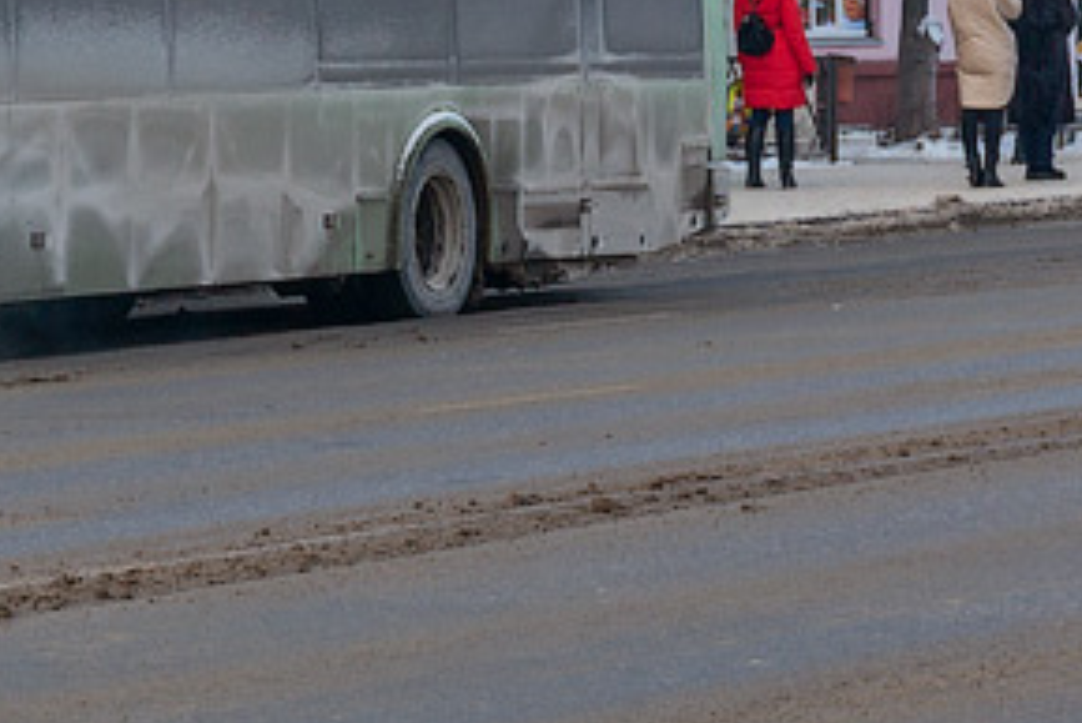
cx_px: 857
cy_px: -288
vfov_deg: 4.9
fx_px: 8422
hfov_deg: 7.3
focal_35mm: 280
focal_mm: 45
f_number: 5.6
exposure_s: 1/50
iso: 100
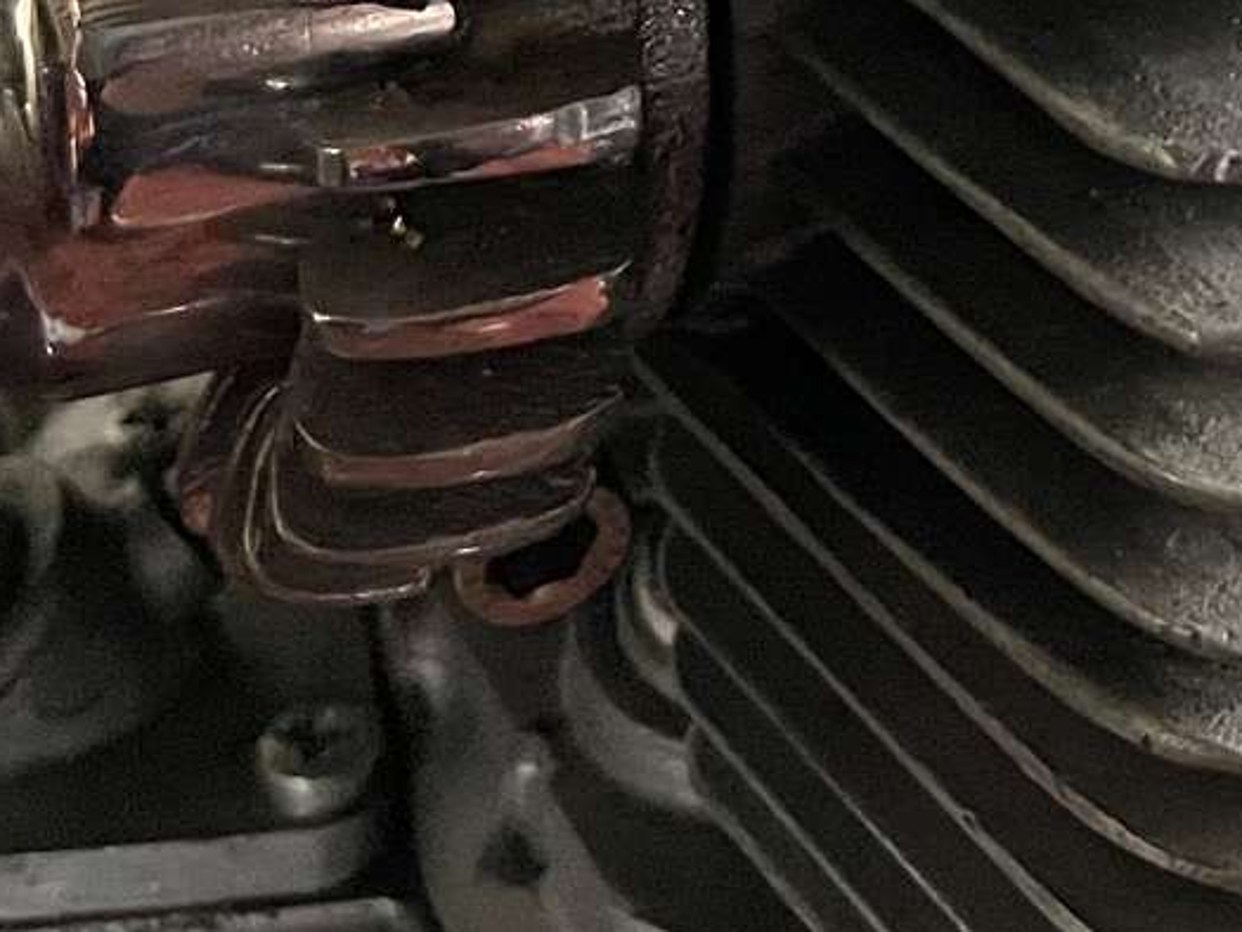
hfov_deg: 19.2
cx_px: 1296
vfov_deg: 13.4
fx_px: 3553
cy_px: -764
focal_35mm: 99
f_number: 1.6
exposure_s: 1/59
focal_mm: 4.2
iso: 500
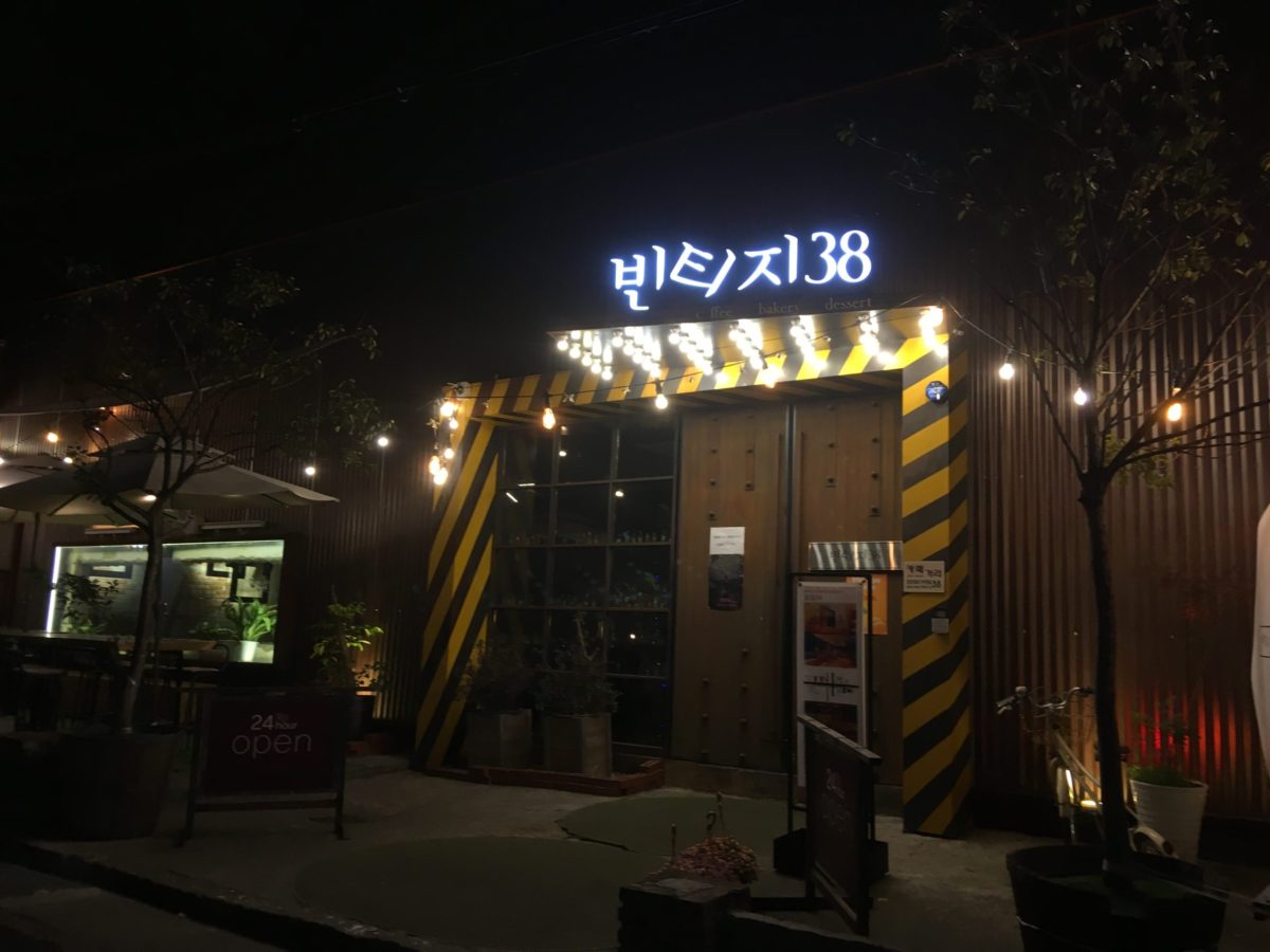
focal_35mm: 29
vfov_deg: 48.2
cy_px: 476
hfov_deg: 61.7
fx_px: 1064
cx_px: 635
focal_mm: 4.15
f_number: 2.2
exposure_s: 1/30
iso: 50
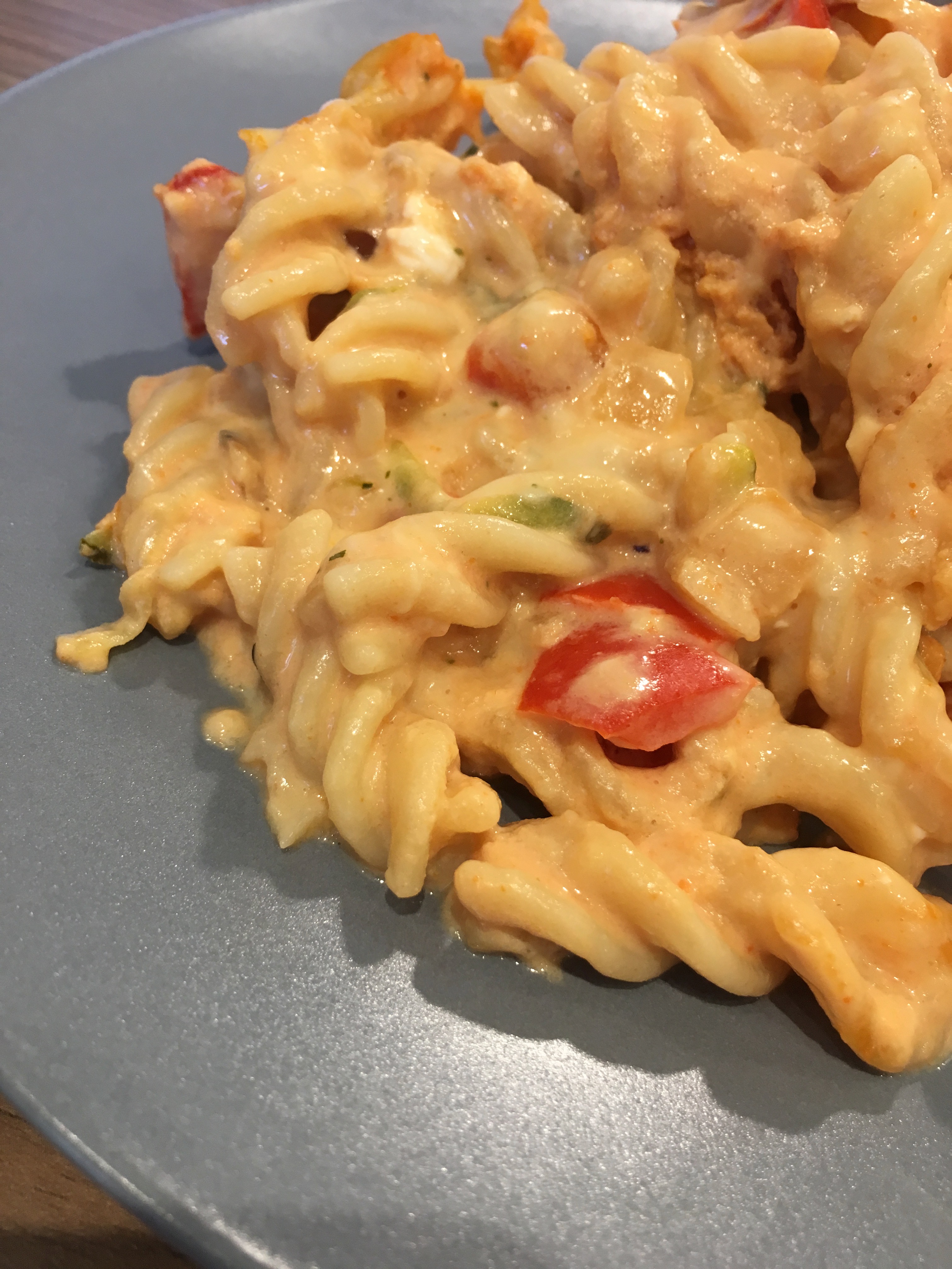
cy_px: 634
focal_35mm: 29
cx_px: 476
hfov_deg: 48.2
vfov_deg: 61.7
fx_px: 1063
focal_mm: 4.15
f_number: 2.2
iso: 50
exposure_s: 1/33
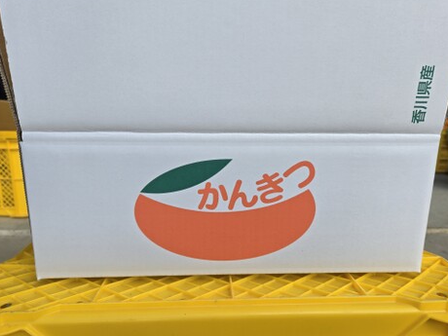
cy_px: 168
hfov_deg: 71.6
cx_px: 225
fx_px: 311
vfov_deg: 56.8
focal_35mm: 24
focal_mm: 5.4
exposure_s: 1/1170
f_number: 1.8
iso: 25
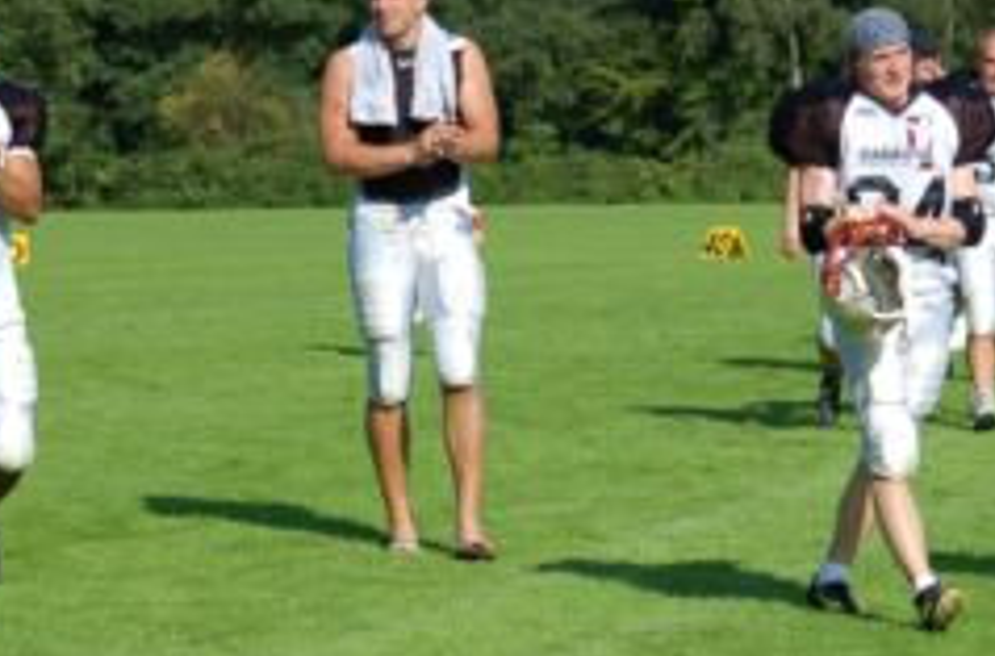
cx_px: 750
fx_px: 5510
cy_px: 255
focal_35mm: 200
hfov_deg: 10.3
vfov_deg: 6.8
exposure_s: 1/1250
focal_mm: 70
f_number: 5.6
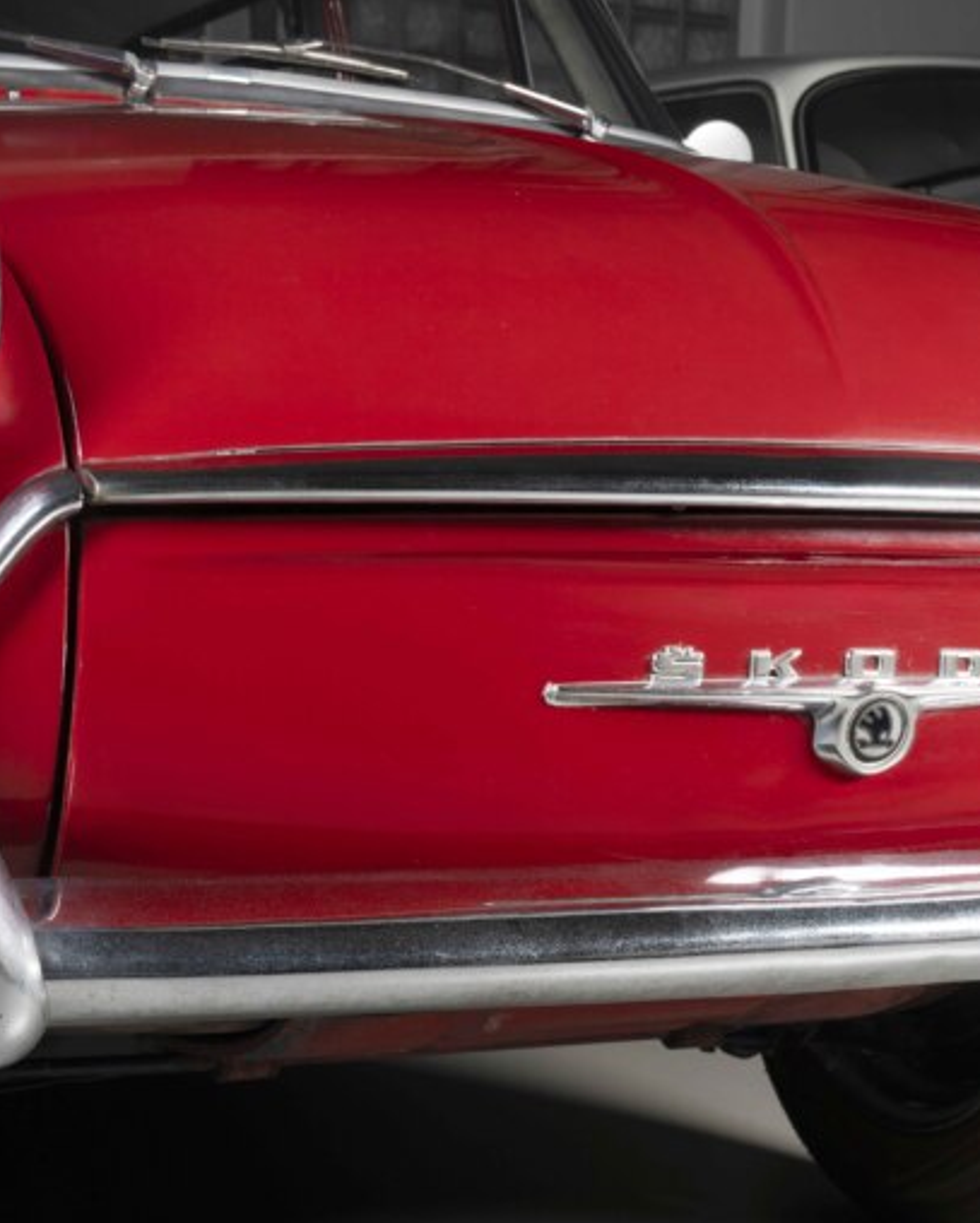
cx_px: 323
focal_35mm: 78
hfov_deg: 19.6
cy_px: 609
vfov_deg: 24.4
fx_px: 2825
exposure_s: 4
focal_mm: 55
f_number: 14
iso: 100
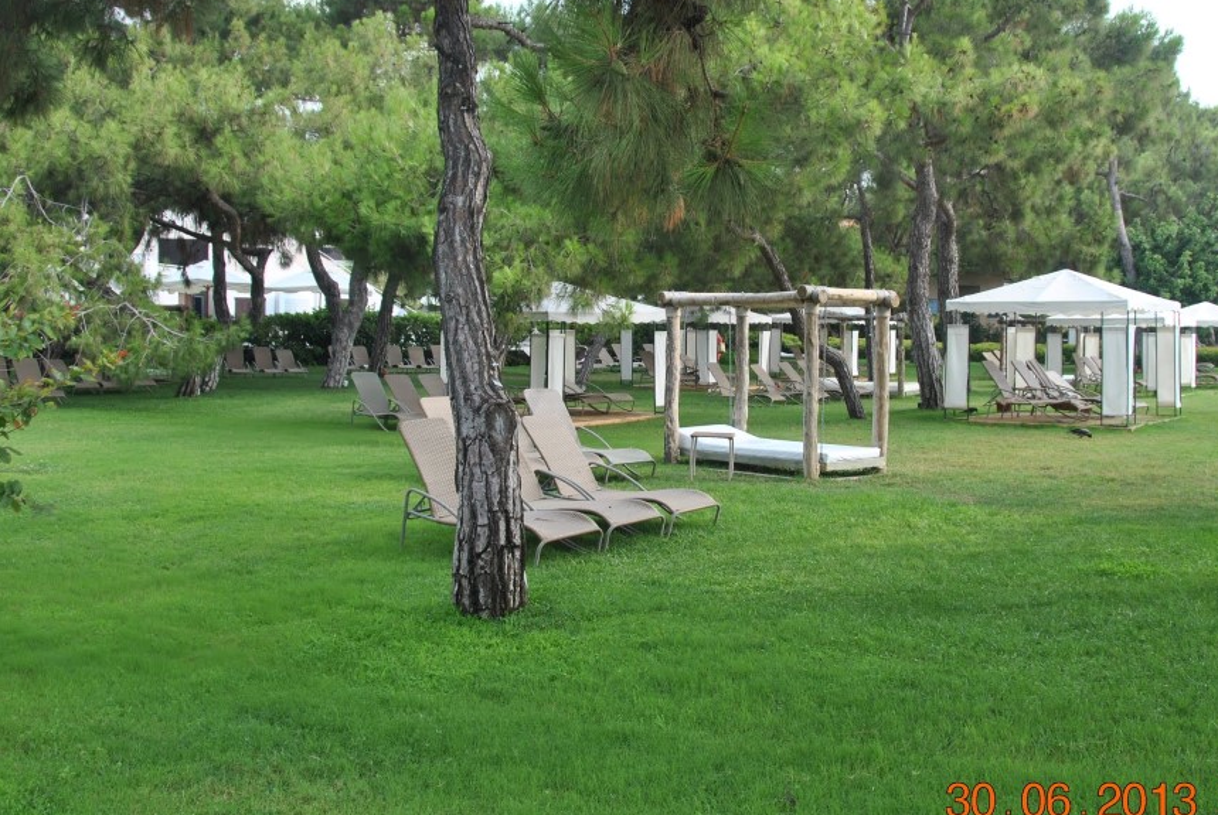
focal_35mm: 36
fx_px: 1220
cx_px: 690
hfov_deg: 52.9
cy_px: 340
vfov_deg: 36.9
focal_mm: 18
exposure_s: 1/125
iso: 100
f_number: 5.6
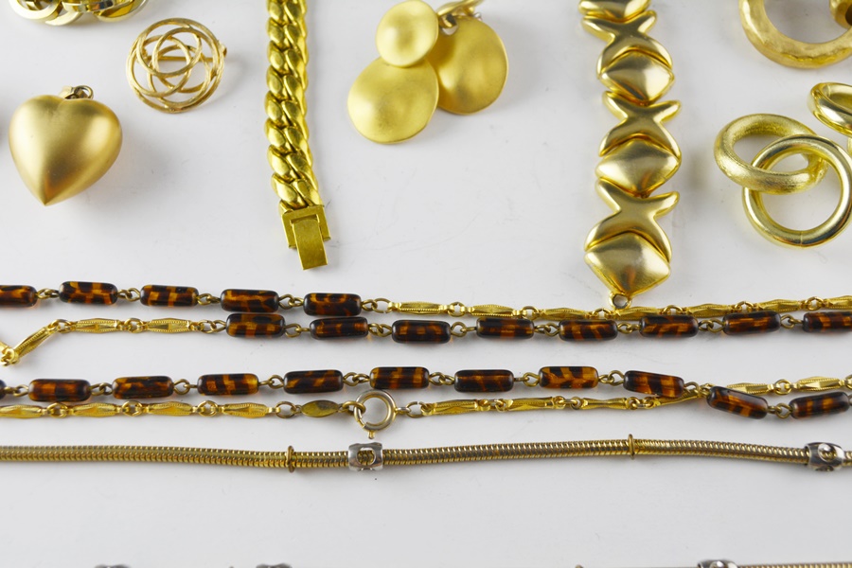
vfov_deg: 31.9
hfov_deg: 46.4
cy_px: 284
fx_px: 994
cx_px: 426
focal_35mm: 42
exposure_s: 1/125
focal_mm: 28
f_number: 5.6
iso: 200
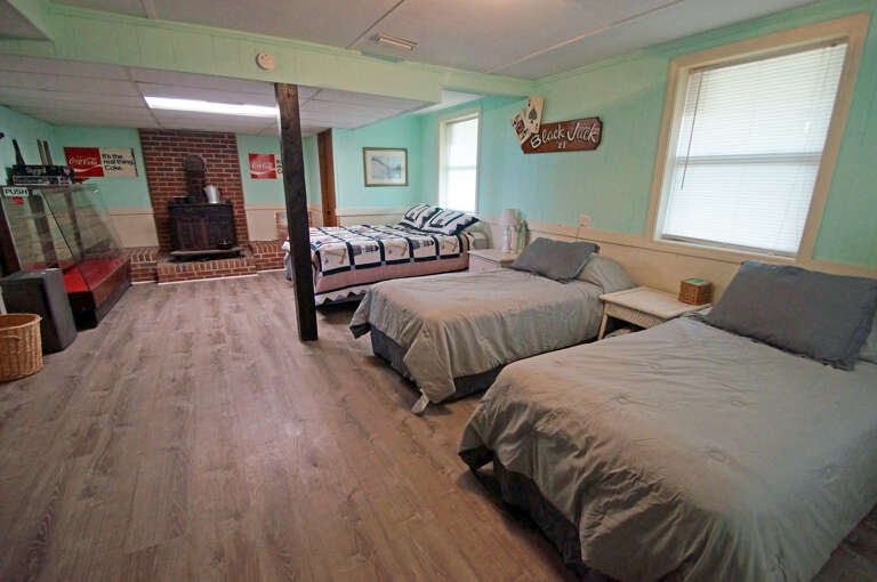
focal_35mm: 15
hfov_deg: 100.5
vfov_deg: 77.2
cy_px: 291
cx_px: 438
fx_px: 365
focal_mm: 10
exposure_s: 1/60
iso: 1250
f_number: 4
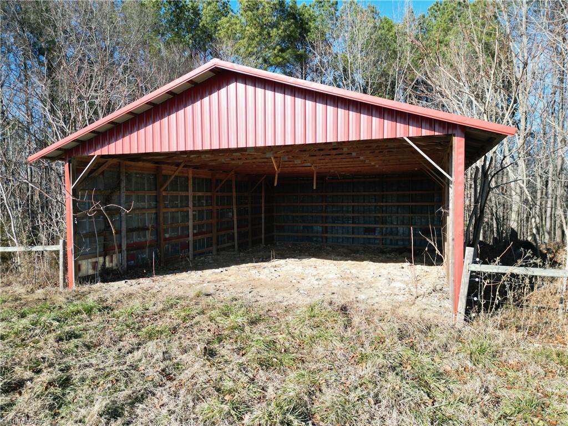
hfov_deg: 71.6
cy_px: 213
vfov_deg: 56.8
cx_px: 284
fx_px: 394
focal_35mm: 24
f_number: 1.7
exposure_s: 1/2000
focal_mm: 6.72
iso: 150
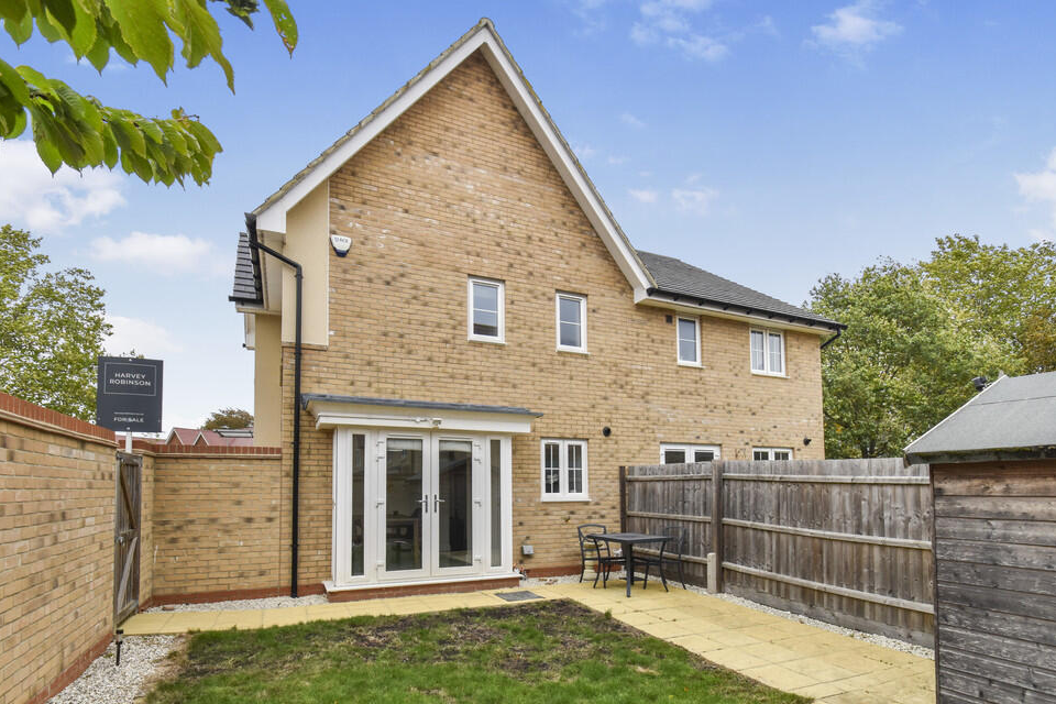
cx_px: 552
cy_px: 349
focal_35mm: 16
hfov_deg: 96.7
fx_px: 469
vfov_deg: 73.7
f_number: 8
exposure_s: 1/250
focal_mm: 10
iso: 200
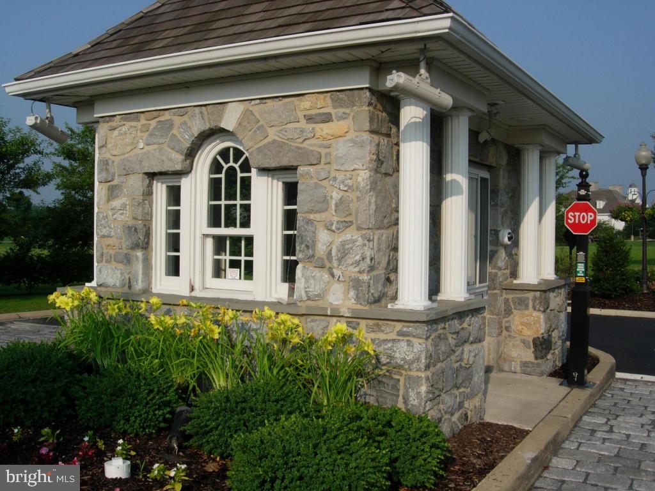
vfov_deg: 37.7
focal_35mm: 38
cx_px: 328
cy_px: 246
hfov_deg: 49.0
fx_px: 719
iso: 64
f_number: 4.8
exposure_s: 1/939
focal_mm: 7.8
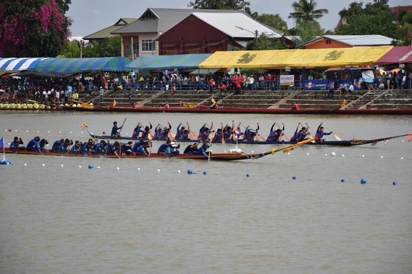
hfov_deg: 13.5
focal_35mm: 152
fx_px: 1739
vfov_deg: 9.0
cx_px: 207
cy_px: 136
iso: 100
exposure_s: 1/640
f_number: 6.3
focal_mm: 100
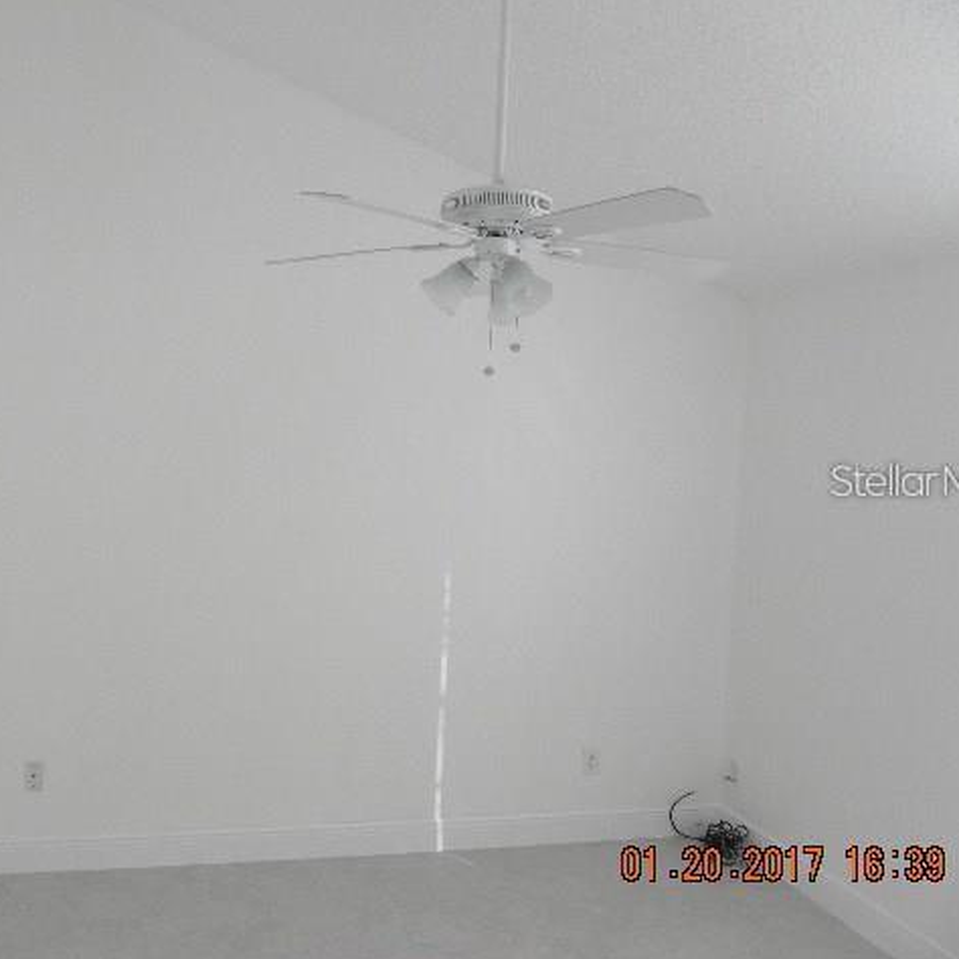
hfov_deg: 52.1
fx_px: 972
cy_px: 480
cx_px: 374
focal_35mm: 31
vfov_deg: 52.5
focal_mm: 4.6
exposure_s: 1/63
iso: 160
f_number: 3.2
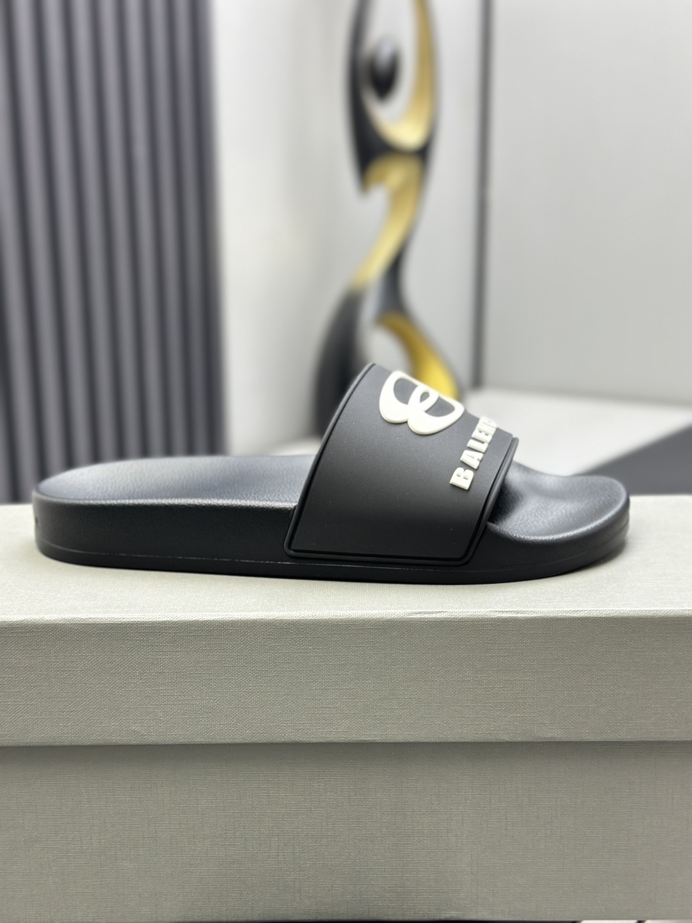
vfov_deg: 39.7
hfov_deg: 30.3
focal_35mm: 48
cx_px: 346
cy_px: 462
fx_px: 1279
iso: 100
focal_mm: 6.86
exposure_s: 1/50
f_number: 1.78
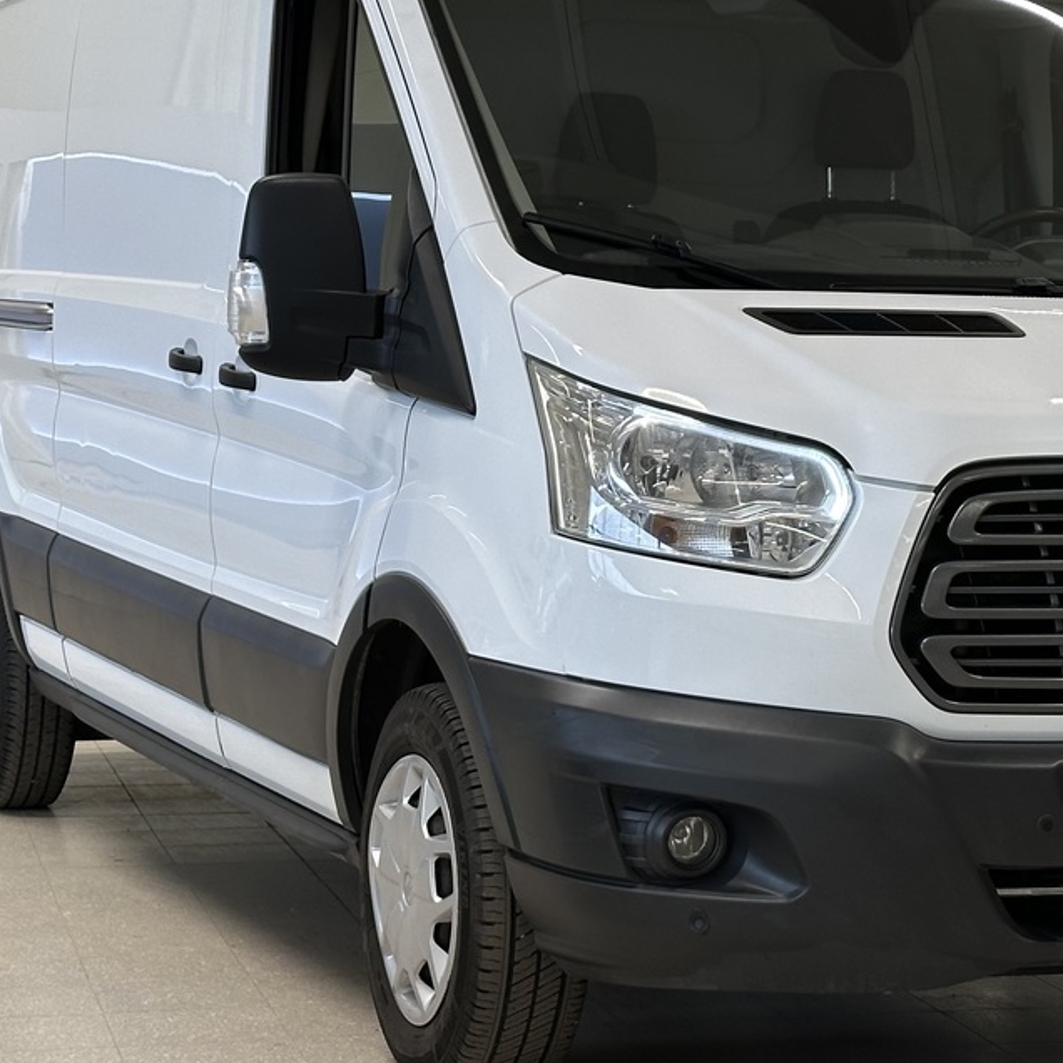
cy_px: 406
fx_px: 3335
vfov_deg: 18.1
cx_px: 792
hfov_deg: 18.0
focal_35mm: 96
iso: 80
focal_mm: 6.86
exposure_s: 1/141
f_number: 1.78
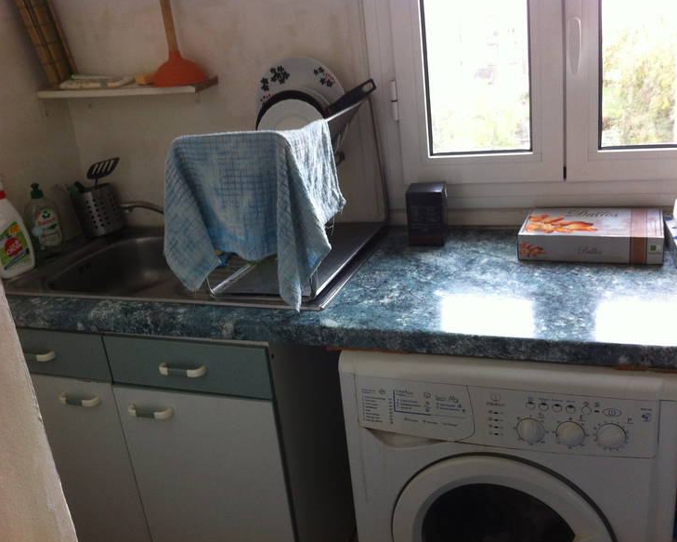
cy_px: 273
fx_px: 741
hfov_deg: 49.1
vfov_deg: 40.1
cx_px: 354
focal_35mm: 37
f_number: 2.8
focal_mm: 3.85
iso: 100
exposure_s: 1/15
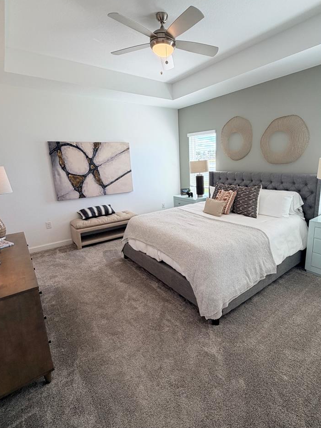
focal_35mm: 18
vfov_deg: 87.7
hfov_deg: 71.1
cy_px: 211
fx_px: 223
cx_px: 188
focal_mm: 2.22
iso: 80
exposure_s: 1/120
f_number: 2.2
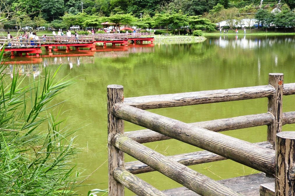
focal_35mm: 59
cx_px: 149
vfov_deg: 23.0
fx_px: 483
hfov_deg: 33.9
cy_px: 107
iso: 64
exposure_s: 1/98.6
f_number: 4
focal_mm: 9.8
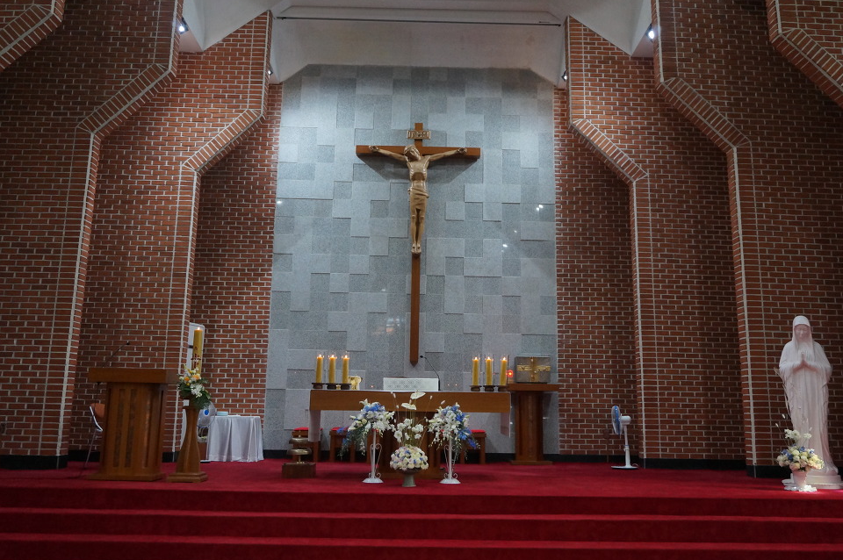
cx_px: 436
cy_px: 273
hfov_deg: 58.8
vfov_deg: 41.0
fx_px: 749
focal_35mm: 32
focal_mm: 20
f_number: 4
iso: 2000
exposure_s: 1/160
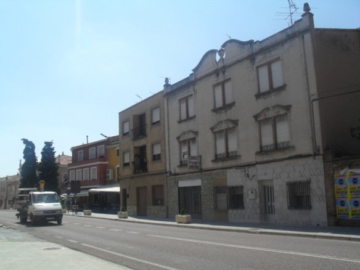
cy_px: 135
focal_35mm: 35
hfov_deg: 52.6
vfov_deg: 40.7
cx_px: 180
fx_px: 364
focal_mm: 6.3
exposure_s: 1/250
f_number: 8.4
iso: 100
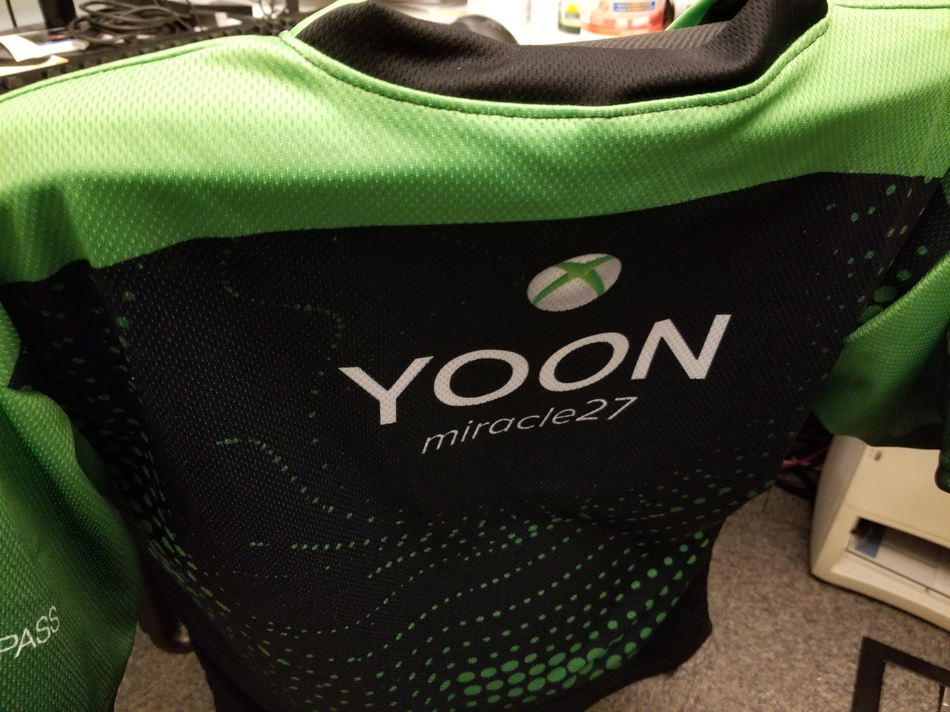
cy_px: 356
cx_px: 475
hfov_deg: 67.3
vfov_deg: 53.1
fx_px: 714
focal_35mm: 26
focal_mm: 4.25
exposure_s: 1/10
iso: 500
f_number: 1.7
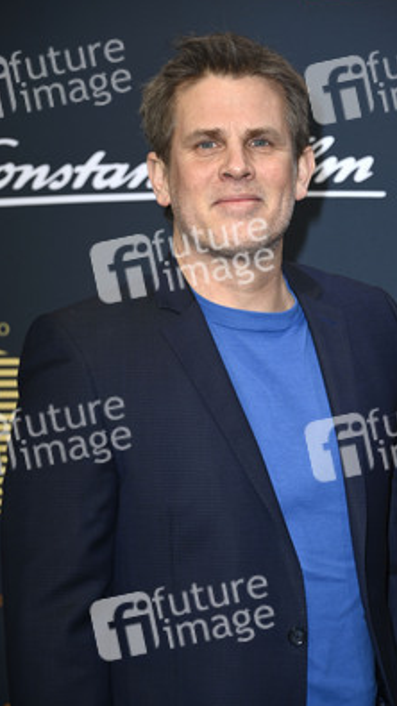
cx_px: 234
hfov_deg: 9.8
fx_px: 2303
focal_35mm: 123
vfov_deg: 17.4
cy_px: 350
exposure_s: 1/250
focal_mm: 116
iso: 320
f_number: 5.6
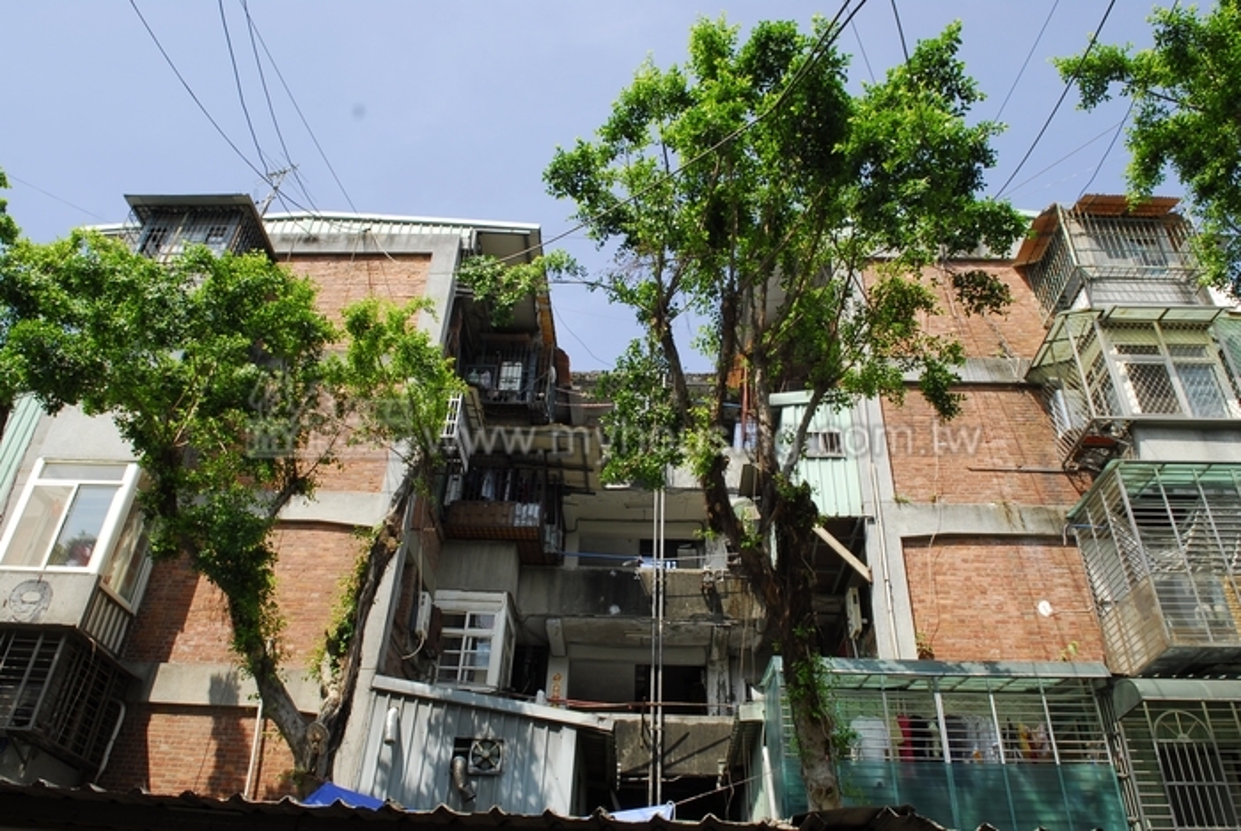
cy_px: 416
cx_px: 620
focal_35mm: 26
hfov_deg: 70.4
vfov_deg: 50.6
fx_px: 880
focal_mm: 17
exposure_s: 1/80
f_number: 10
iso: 100
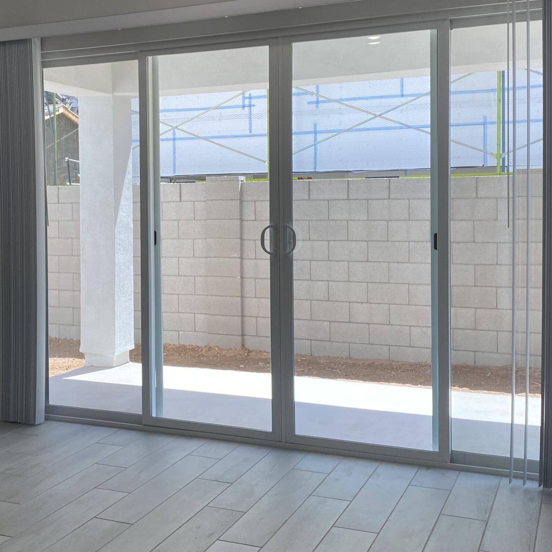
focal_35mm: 46
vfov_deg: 36.7
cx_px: 174
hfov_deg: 36.3
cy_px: 236
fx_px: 830
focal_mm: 4.25
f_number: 1.8
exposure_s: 1/288
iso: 32
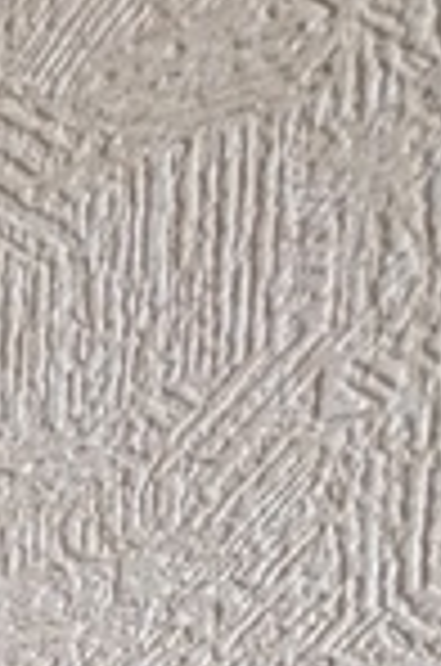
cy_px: 1372
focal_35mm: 69
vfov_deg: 18.1
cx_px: -556
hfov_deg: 14.5
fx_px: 1274
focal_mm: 2.22
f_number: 2.2
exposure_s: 1/99
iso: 200
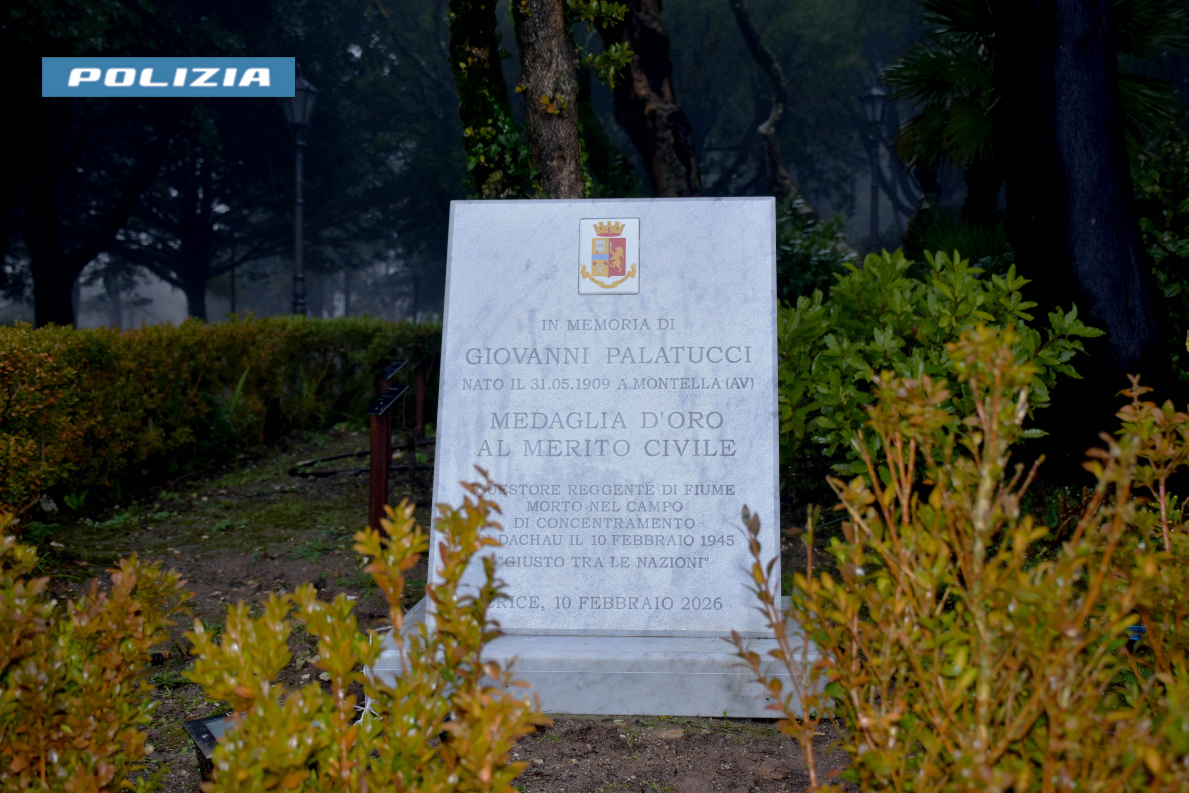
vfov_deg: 29.9
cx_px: 594
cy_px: 396
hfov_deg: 43.6
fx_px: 1486
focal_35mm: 45
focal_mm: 30
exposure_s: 1/60
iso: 160
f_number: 4
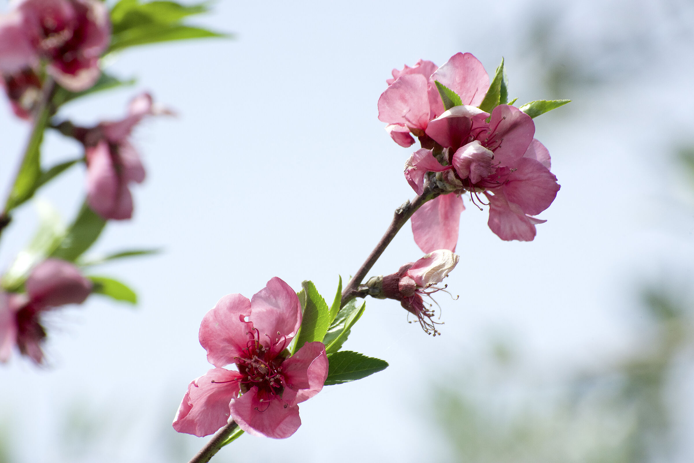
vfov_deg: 4.6
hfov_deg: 6.9
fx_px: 5785
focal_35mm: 300
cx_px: 347
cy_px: 232
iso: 2000
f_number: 16
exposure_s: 1/1000
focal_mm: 300
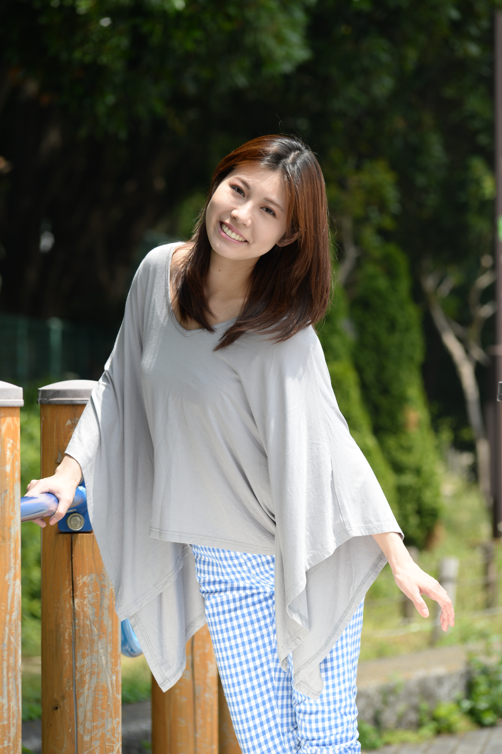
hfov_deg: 6.9
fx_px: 4188
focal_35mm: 200
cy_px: 377
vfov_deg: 10.3
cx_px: 251
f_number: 8
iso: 180
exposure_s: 1/200
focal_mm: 200
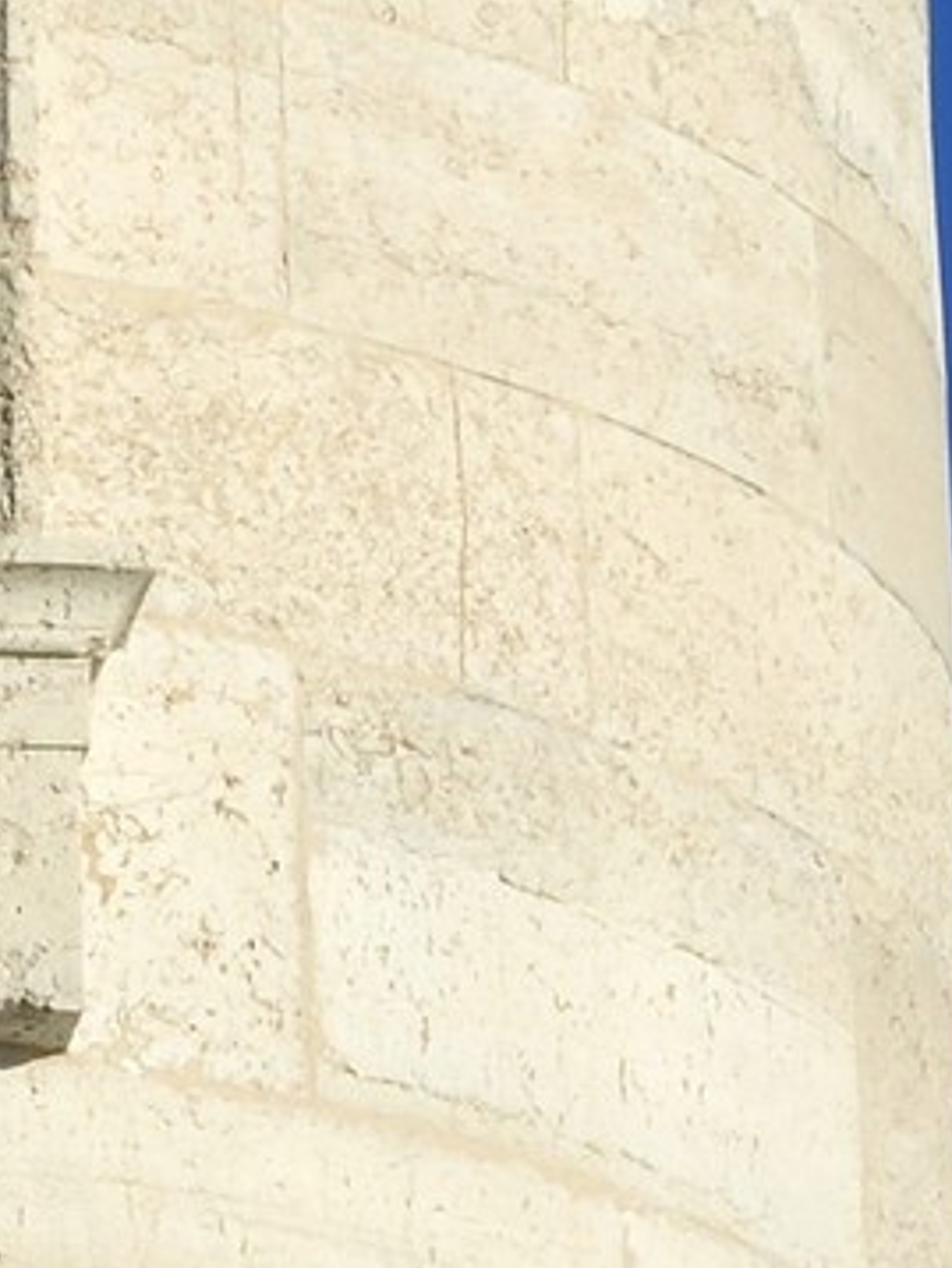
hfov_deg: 1.5
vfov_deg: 2.0
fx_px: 35380
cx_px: -814
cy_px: -2950
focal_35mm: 966
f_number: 18
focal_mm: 150
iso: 200
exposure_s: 1/320
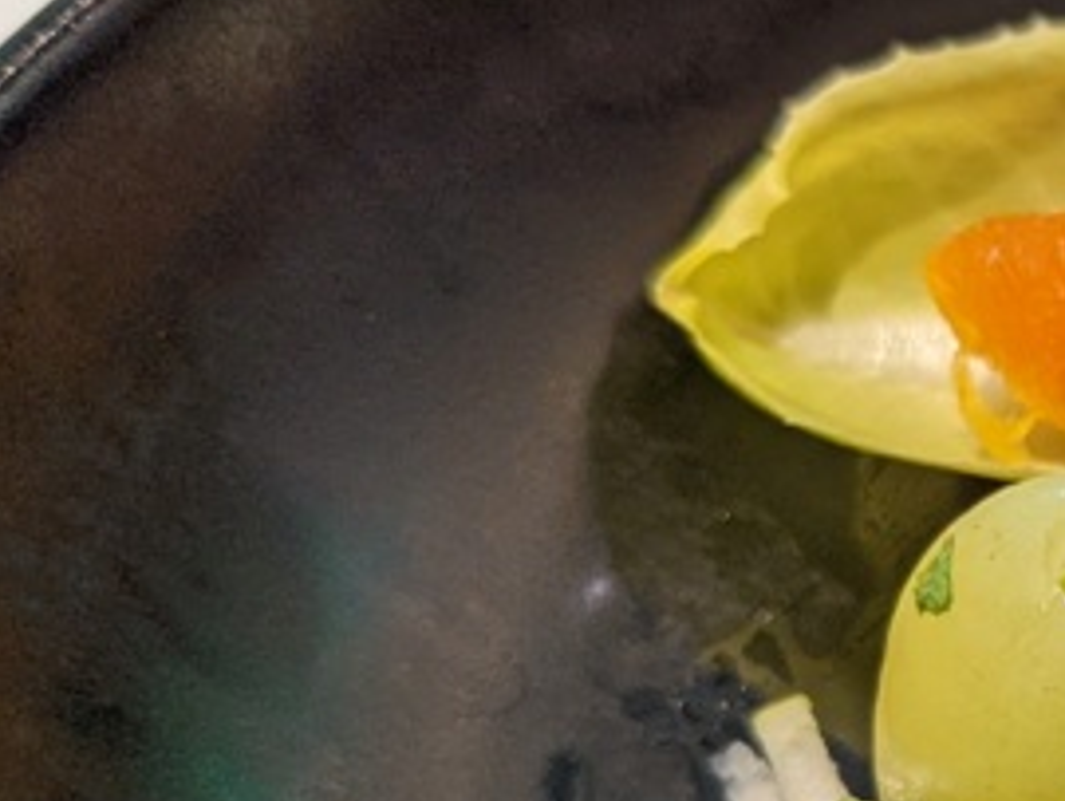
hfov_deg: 21.4
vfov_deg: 18.1
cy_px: 765
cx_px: 1495
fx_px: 2463
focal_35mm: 80
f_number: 1.73
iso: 103
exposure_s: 1/33.5
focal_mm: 4.38
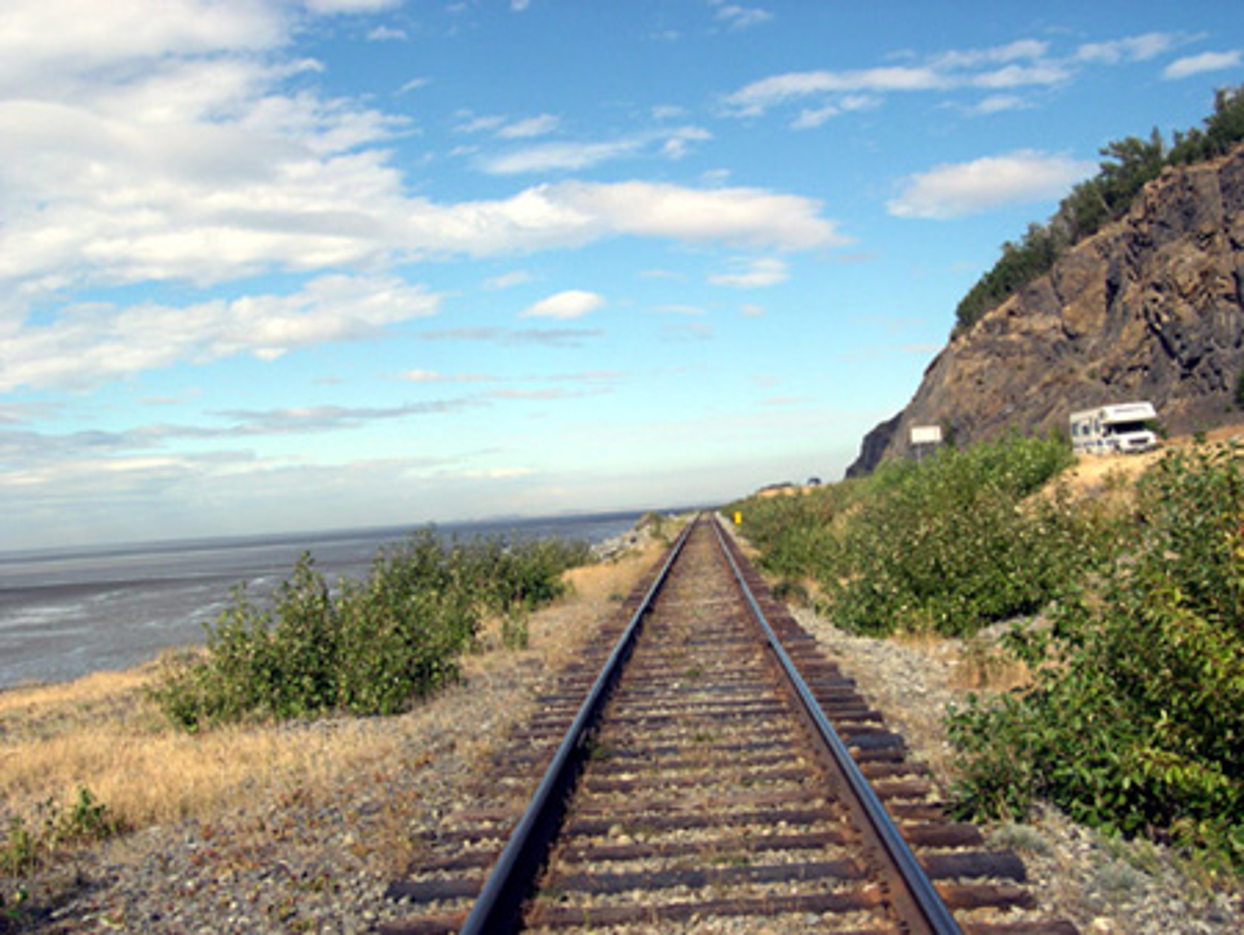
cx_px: 622
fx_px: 1366
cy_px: 468
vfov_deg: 37.8
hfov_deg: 49.0
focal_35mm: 38
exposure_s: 1/244
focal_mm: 8
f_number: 7.6
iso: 100
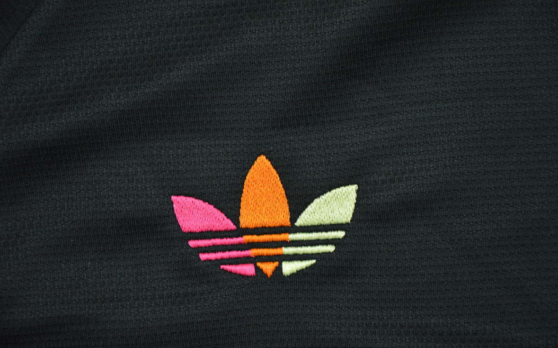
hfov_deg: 12.7
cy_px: 184
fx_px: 2502
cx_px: 280
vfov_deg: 8.0
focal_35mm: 165
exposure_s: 1/160
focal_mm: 105
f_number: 6.3
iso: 400
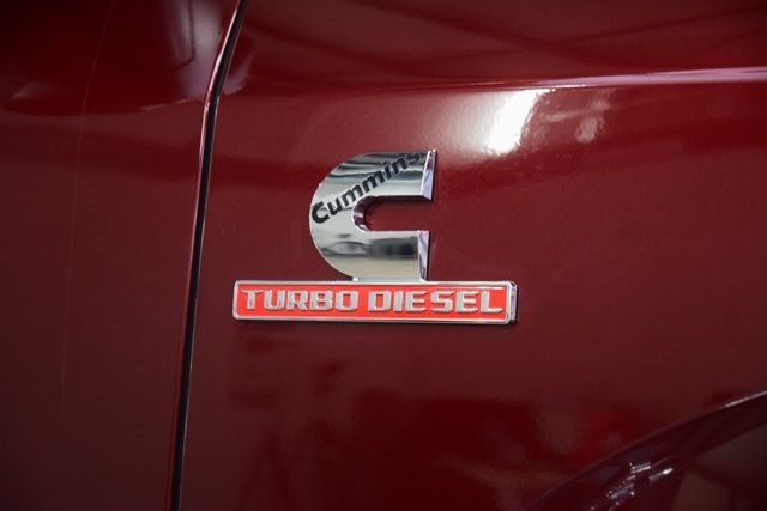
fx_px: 2237
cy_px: 256
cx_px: 384
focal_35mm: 105
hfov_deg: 19.5
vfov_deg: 13.0
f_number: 4.5
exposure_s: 1/40
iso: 1600
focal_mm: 70
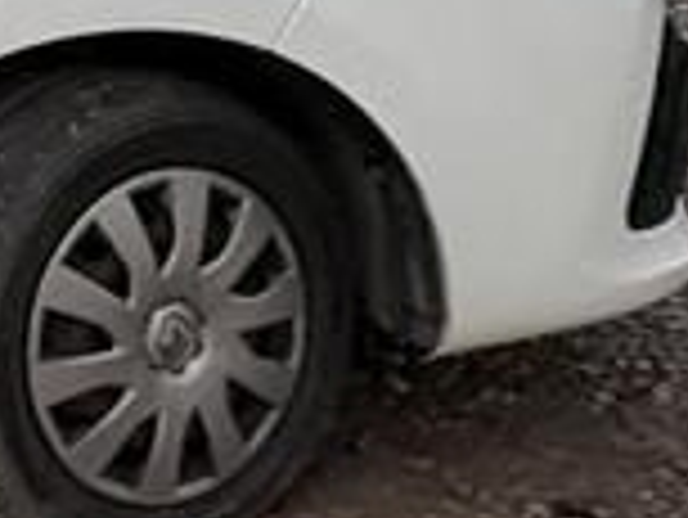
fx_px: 1631
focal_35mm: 82
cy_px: -279
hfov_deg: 16.7
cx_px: -751
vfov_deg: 16.3
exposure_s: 1/196
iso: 40
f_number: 2.2
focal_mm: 2.22
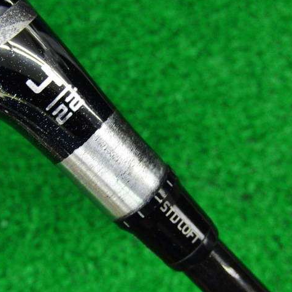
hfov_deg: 38.0
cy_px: 145
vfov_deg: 38.3
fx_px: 420
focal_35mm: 44
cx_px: 100
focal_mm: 6.42
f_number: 3.6
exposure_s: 1/30
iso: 400
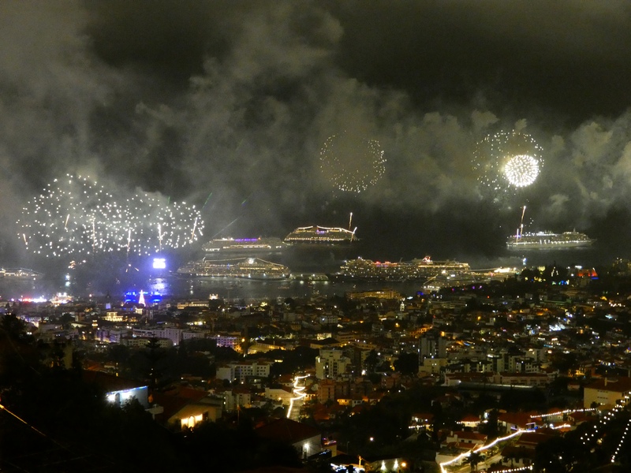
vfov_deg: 21.0
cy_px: 236
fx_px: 1276
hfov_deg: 27.8
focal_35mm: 70
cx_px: 316
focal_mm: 12.5
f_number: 4.3
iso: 1600
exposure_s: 1/10
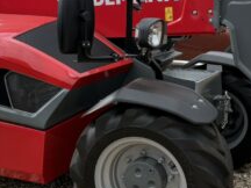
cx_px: 91
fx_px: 515
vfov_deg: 20.7
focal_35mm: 71
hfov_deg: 27.3
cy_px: 92
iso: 100
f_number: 1.78
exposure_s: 1/3021
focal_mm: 6.76
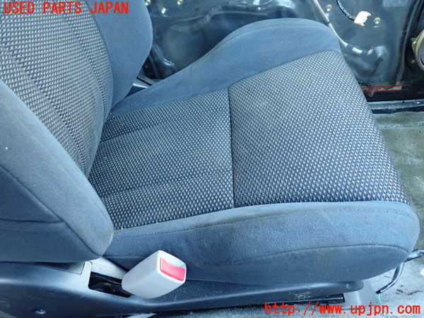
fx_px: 367
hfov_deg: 60.0
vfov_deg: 46.8
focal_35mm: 30
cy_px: 159
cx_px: 212
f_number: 2.3
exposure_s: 1/30
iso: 320
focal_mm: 5.4
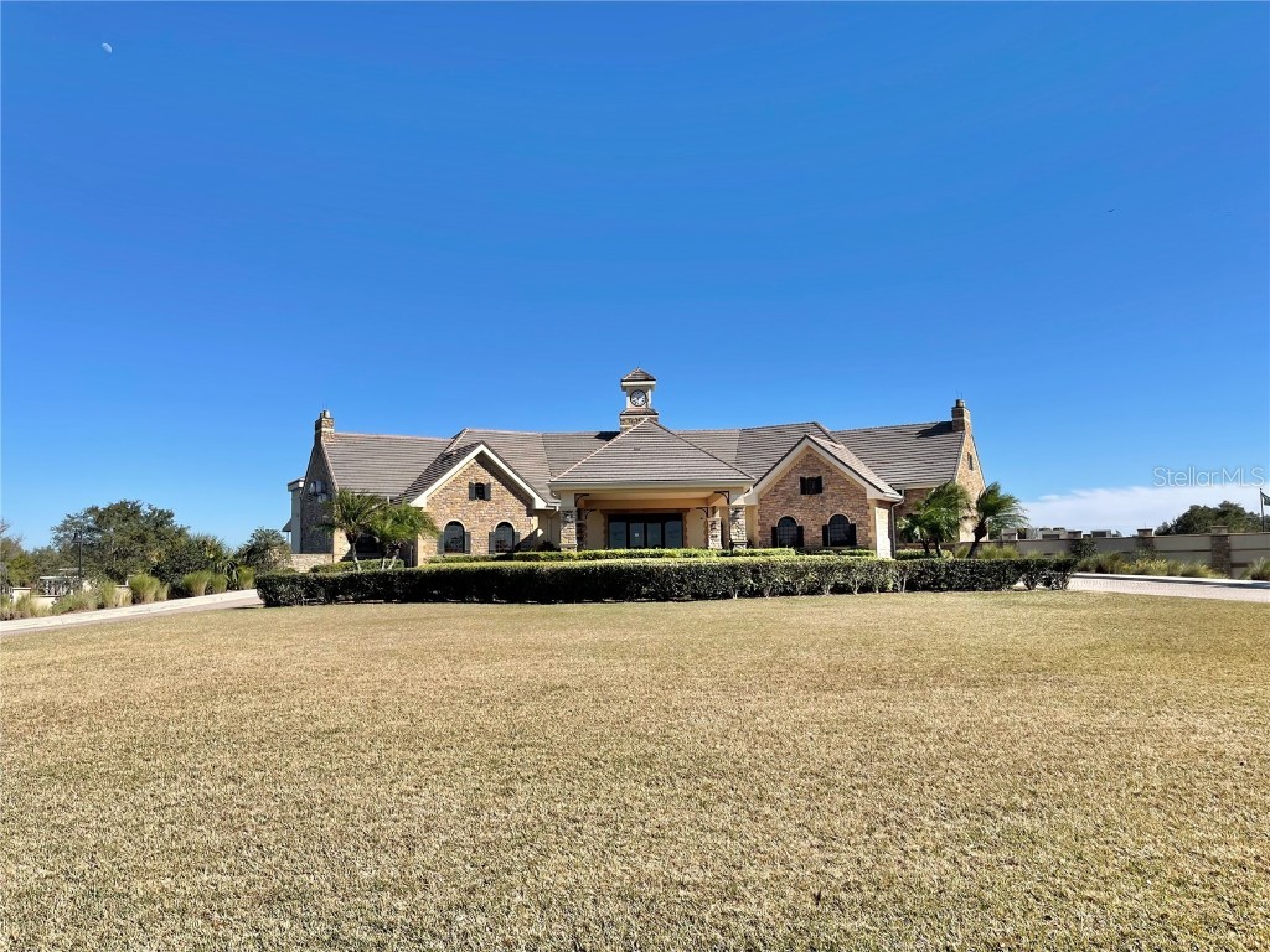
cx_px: 635
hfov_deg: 67.3
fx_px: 954
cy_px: 476
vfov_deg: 53.1
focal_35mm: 26
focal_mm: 5.1
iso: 32
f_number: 1.6
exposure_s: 1/4202
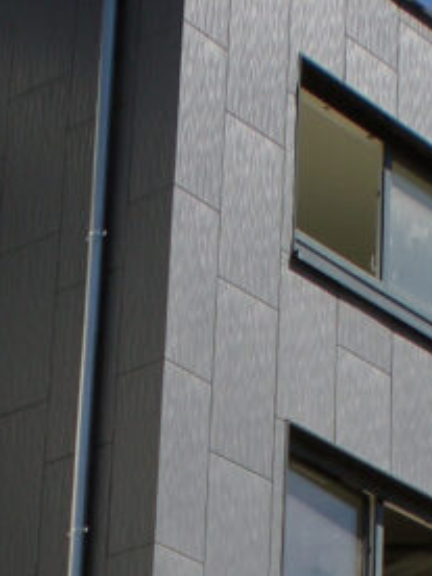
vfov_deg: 13.6
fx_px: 2346
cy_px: 712
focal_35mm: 141
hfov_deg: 10.5
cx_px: 311
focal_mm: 6.3
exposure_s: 1/427
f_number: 4.6
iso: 64
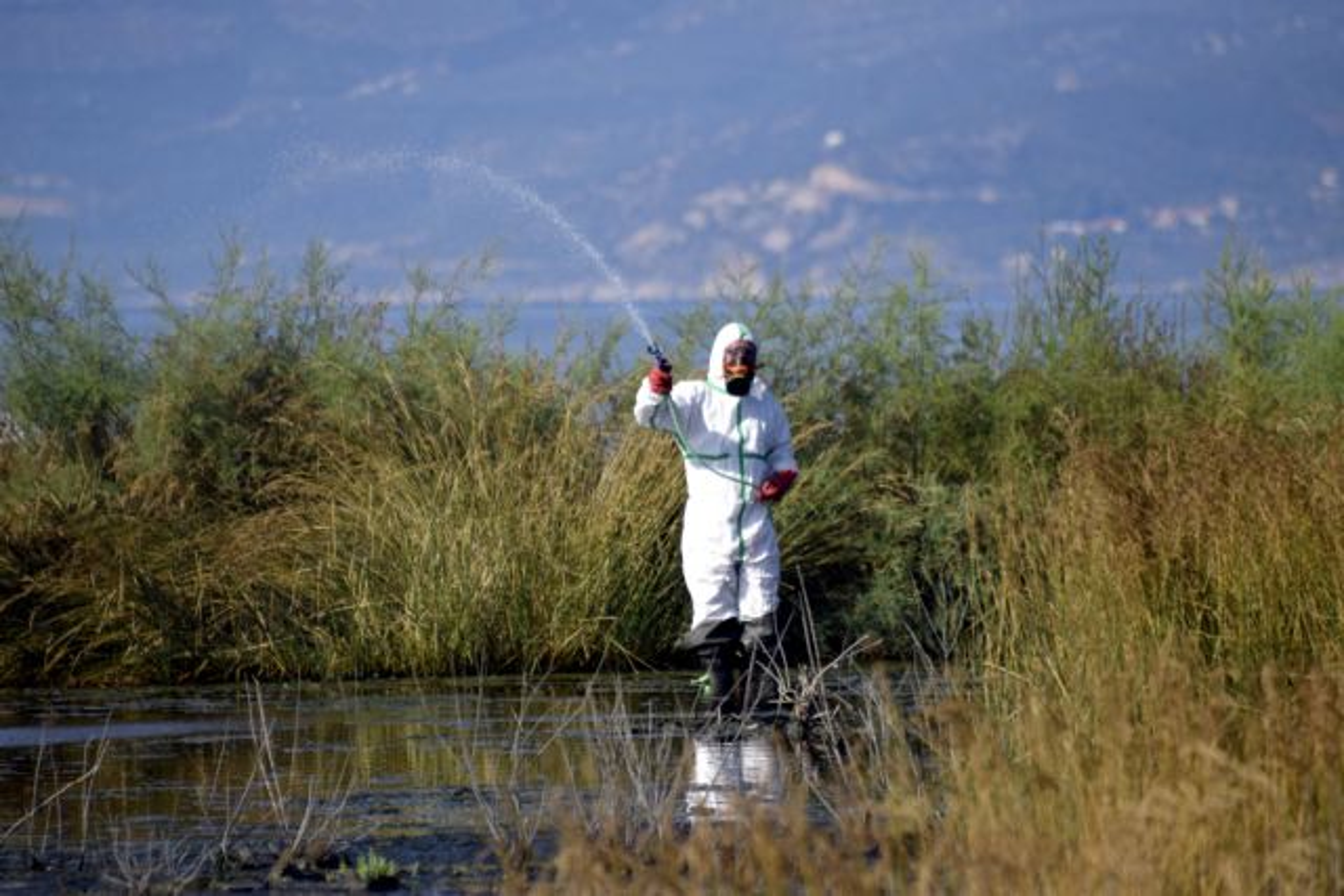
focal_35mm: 450
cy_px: 448
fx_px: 16803
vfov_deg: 3.1
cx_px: 672
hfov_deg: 4.6
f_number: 6.3
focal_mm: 300
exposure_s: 1/2500
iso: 640
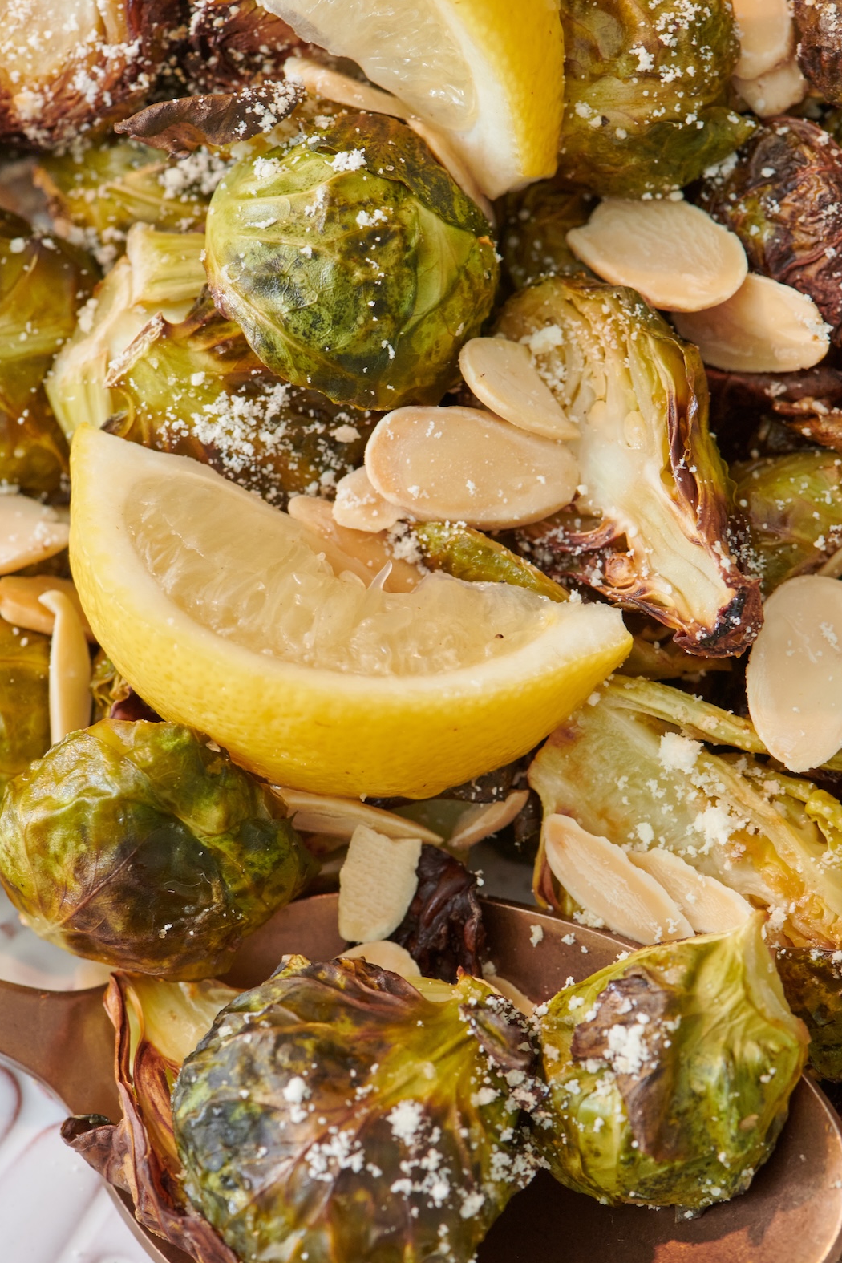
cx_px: 469
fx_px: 4210
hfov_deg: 11.4
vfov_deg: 17.1
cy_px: 713
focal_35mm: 120
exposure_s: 1/200
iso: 800
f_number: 13
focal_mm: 105
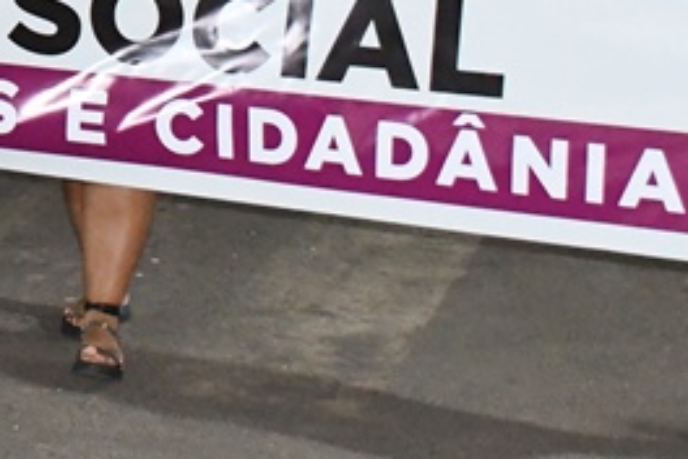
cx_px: -185
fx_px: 2886
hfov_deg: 13.2
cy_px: -343
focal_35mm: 151
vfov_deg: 8.7
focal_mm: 26
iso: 8000
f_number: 5
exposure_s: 1/80
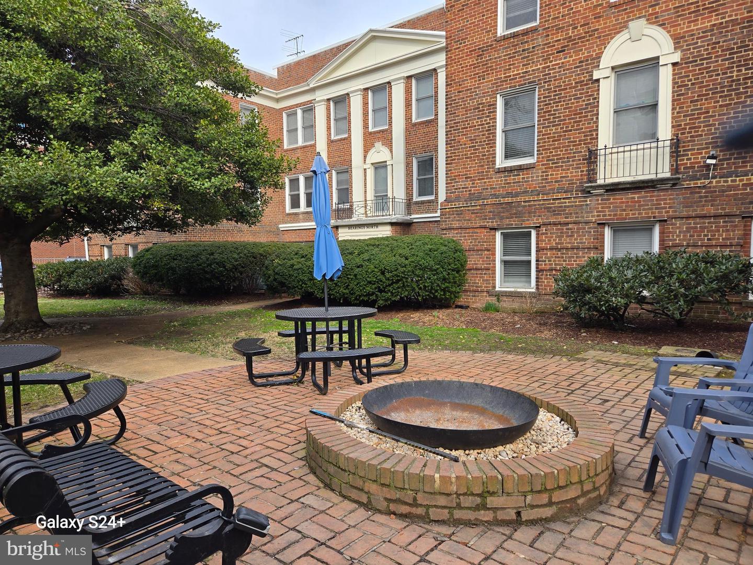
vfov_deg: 58.9
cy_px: 282
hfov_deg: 73.9
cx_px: 376
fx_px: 500
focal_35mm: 23
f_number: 1.8
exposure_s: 1/582
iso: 25
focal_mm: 5.4
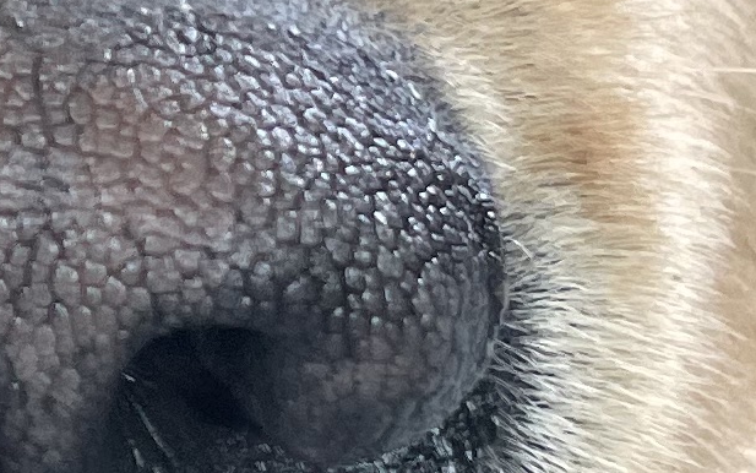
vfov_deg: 7.2
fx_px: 3710
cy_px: -219
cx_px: -85
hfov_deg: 11.5
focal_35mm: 180
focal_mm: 4.2
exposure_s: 1/121
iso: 100
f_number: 1.6
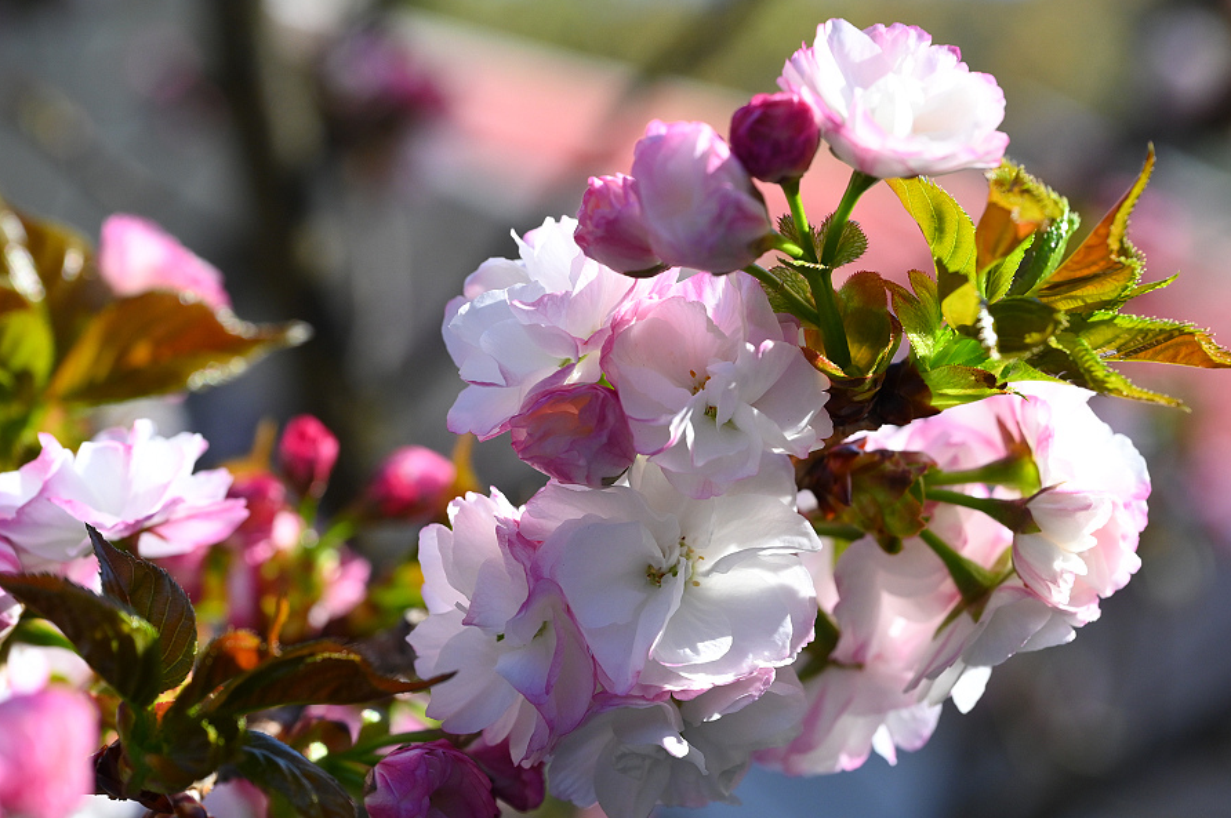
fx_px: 3450
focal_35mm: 101
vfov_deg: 13.5
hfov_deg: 20.2
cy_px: 416
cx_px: 689
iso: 1250
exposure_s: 1/1000
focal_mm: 88
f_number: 8
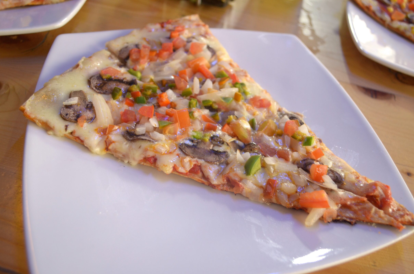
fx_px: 402
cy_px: 137
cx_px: 208
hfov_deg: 54.5
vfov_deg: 37.7
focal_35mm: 35
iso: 640
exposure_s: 1/13
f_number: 3.8
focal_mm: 22
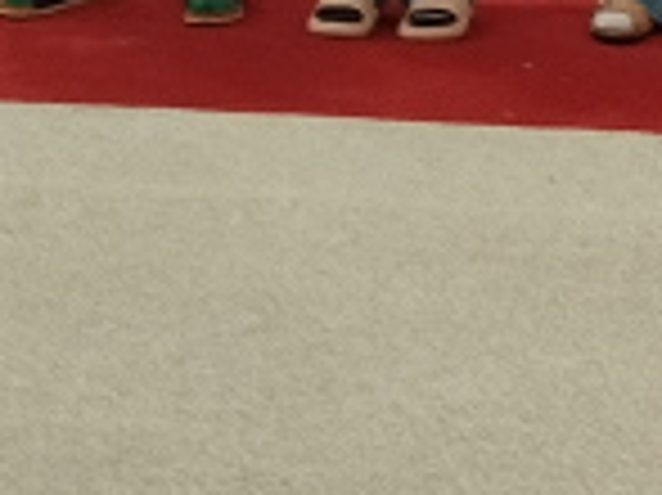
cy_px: -810
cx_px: 680
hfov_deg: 12.0
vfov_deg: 8.2
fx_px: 3115
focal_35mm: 163
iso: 640
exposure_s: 1/17
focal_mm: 5.31
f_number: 1.7
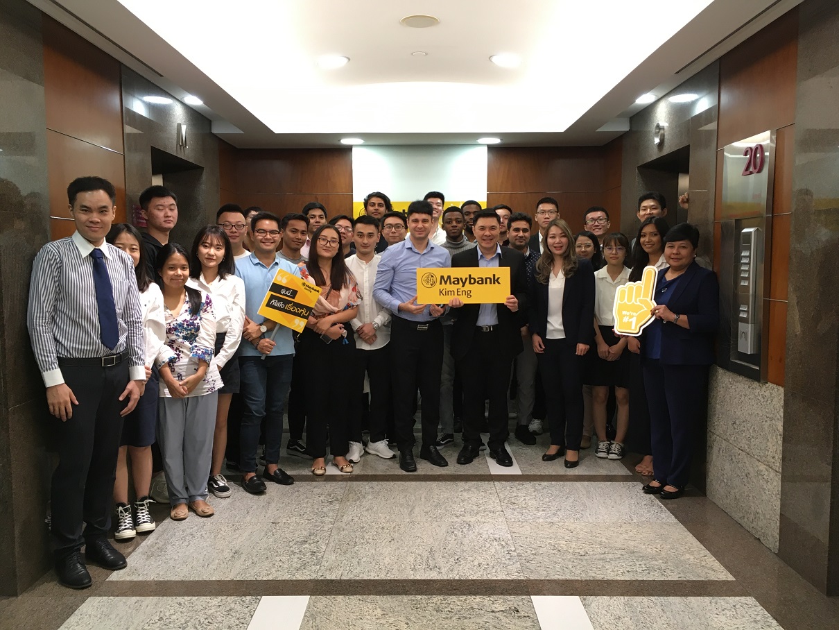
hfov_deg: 61.6
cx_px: 420
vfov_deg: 48.2
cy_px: 315
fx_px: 703
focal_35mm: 29
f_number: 2.2
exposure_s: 1/33
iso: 80
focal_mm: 4.15
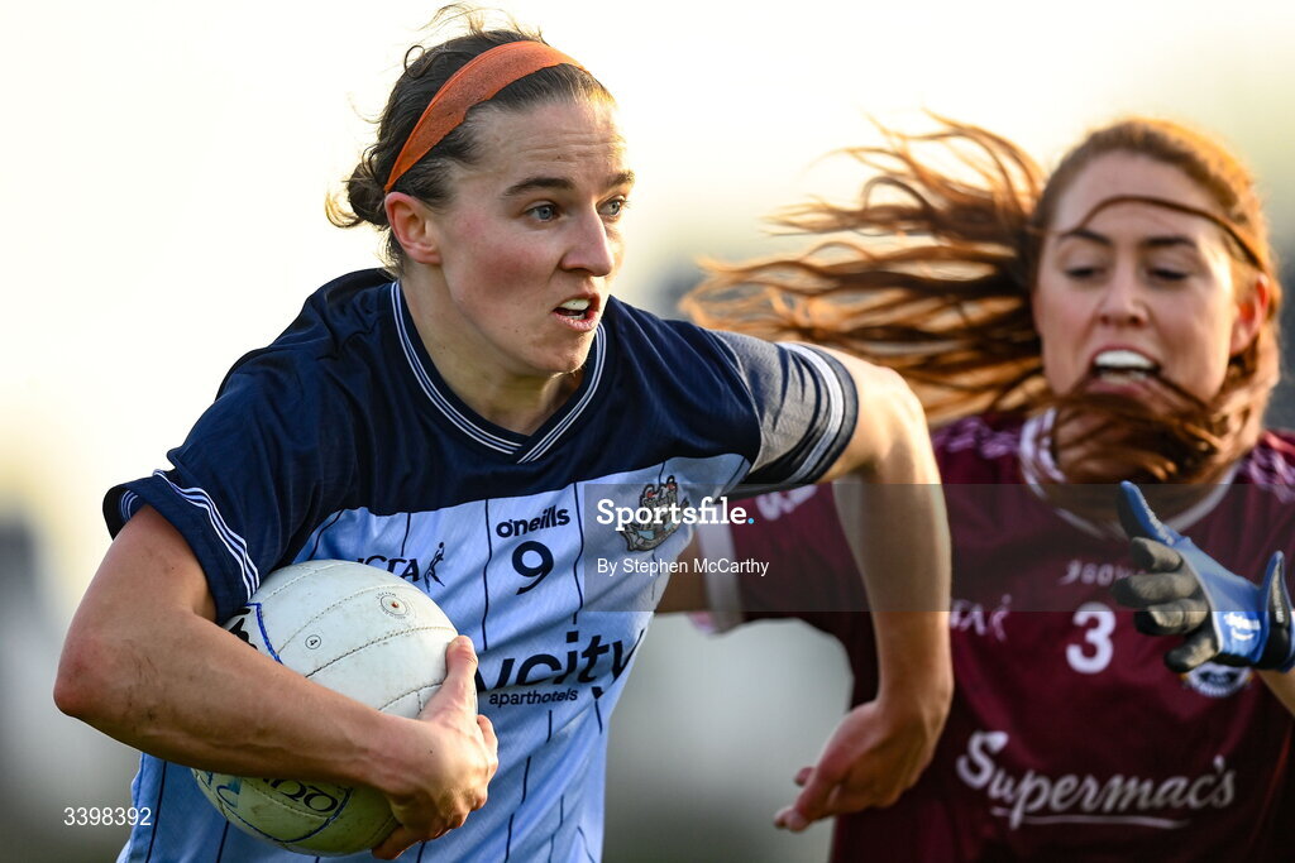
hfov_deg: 3.4
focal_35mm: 600
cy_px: 432
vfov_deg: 2.3
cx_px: 648
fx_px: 21585
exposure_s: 1/2000
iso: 1000
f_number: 4
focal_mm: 600
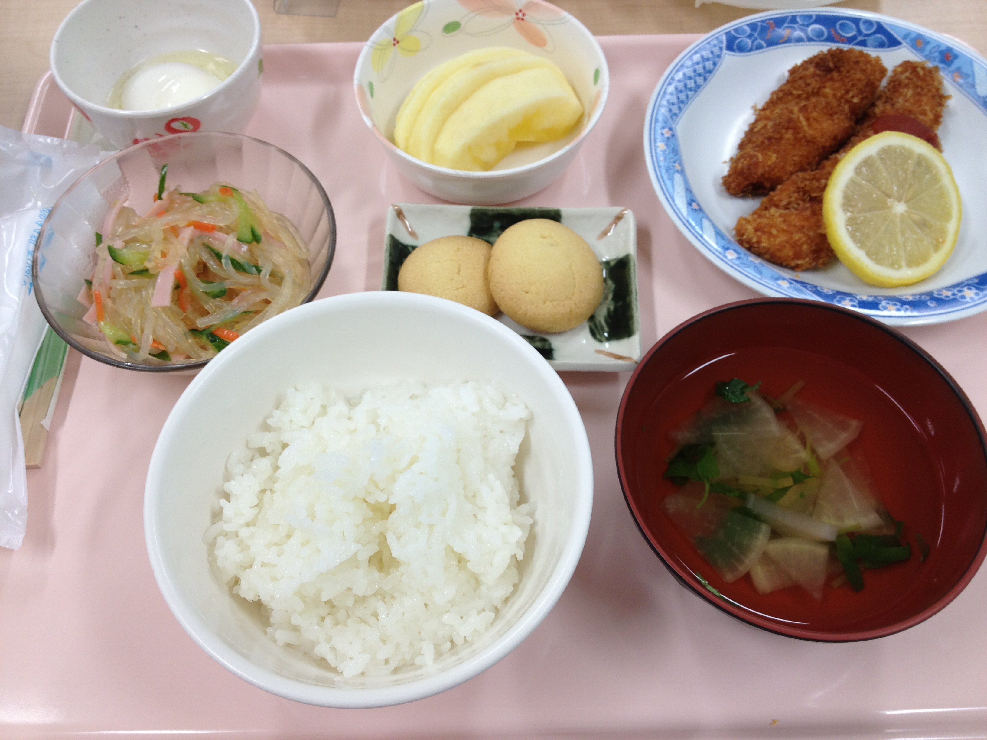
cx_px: 494
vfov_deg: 40.7
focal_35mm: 35
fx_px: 998
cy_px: 370
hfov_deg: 52.6
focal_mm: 4.28
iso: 64
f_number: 2.4
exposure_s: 1/40
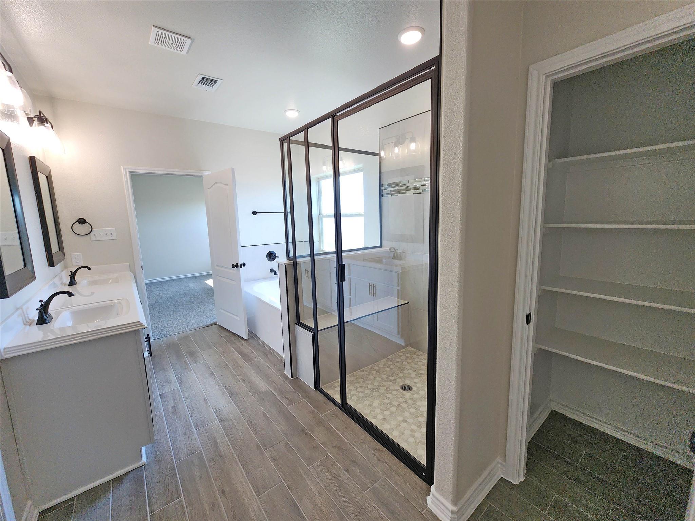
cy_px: 260
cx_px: 348
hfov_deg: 106.2
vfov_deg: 89.9
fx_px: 261
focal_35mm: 13
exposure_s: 1/120
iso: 100
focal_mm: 2.2
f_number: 2.2
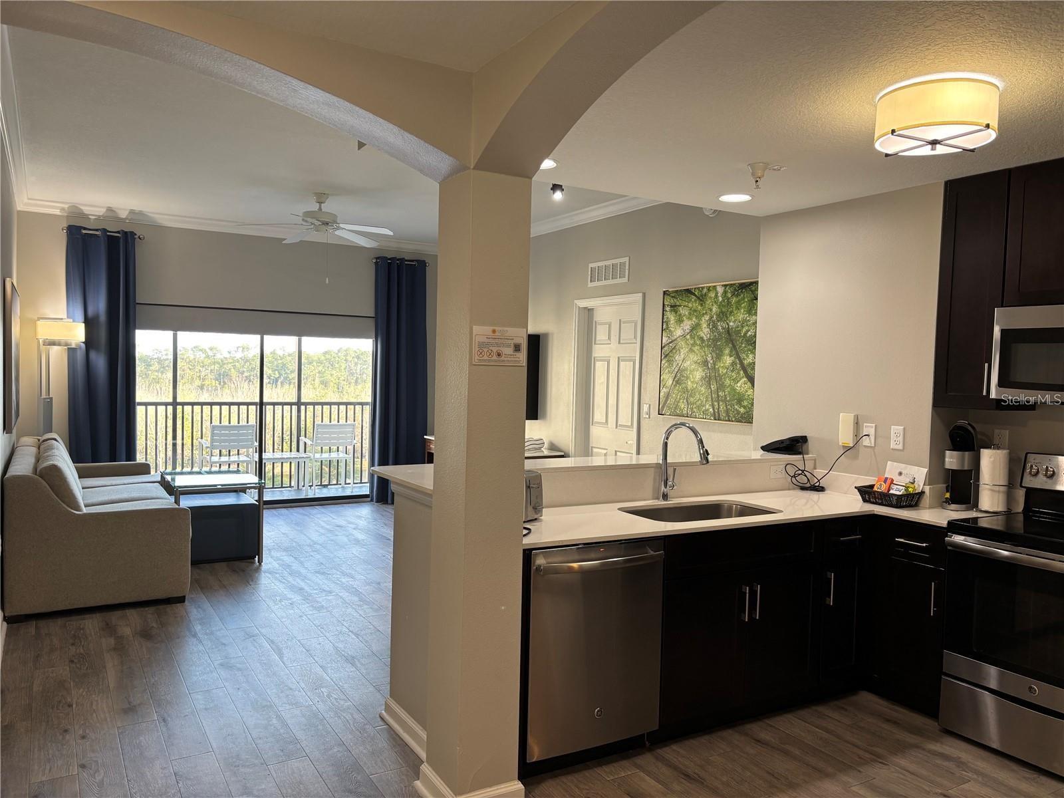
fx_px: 799
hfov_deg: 67.3
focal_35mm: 26
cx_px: 532
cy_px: 399
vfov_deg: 53.1
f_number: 1.6
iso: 80
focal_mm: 5.96
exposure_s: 1/60
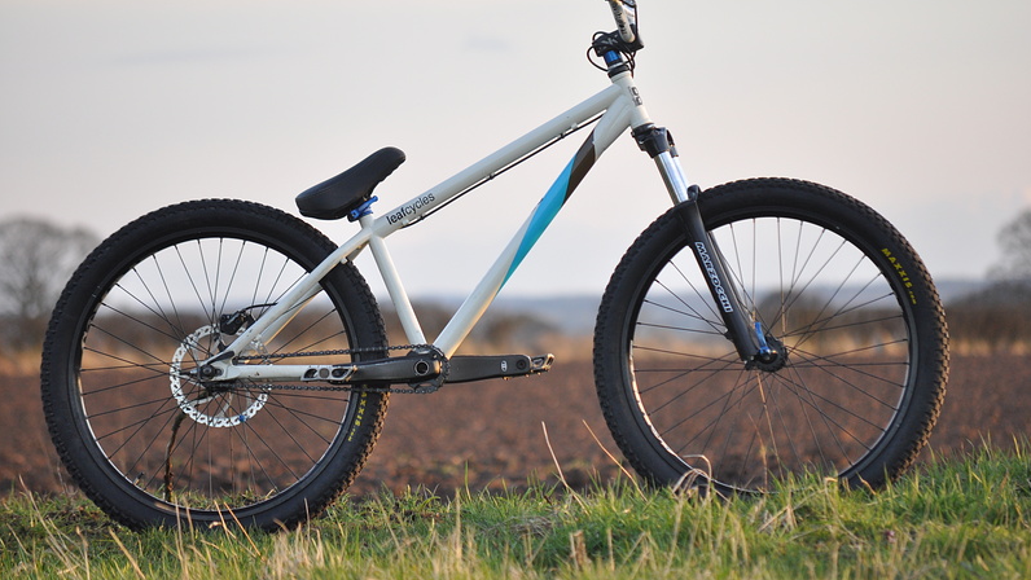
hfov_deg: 7.6
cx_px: 517
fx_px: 7765
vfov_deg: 4.3
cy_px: 262
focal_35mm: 284
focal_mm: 180
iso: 500
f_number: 5.6
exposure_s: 1/160
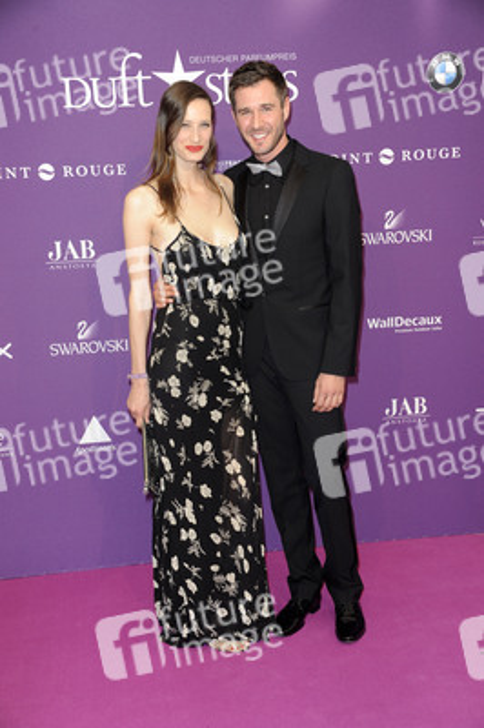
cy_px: 364
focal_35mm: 50
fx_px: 1010
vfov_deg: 39.6
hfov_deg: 26.9
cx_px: 242
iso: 500
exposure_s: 1/200
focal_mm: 50
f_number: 5.6
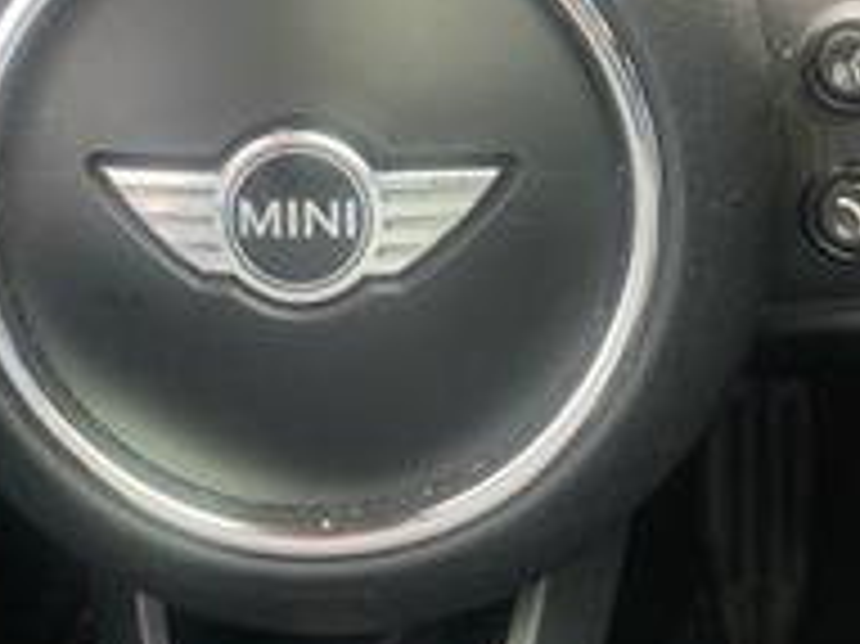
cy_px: 63
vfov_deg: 16.7
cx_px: 437
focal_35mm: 87
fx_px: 2160
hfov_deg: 22.5
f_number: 1.8
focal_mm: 4.25
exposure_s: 1/60
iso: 125
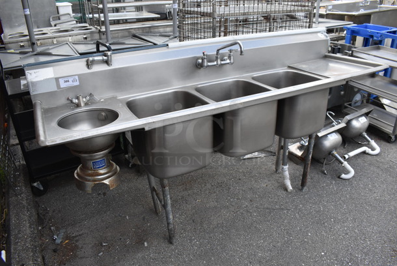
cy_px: 133
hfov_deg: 67.3
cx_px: 198
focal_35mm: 27
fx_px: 298
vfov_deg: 48.0
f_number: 6.3
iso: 200
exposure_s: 1/160
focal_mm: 18
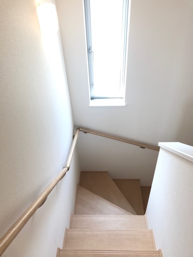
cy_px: 128
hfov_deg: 49.7
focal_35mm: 28
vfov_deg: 63.4
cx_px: 96
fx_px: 208
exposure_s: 1/60
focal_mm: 3.99
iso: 32
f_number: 1.8
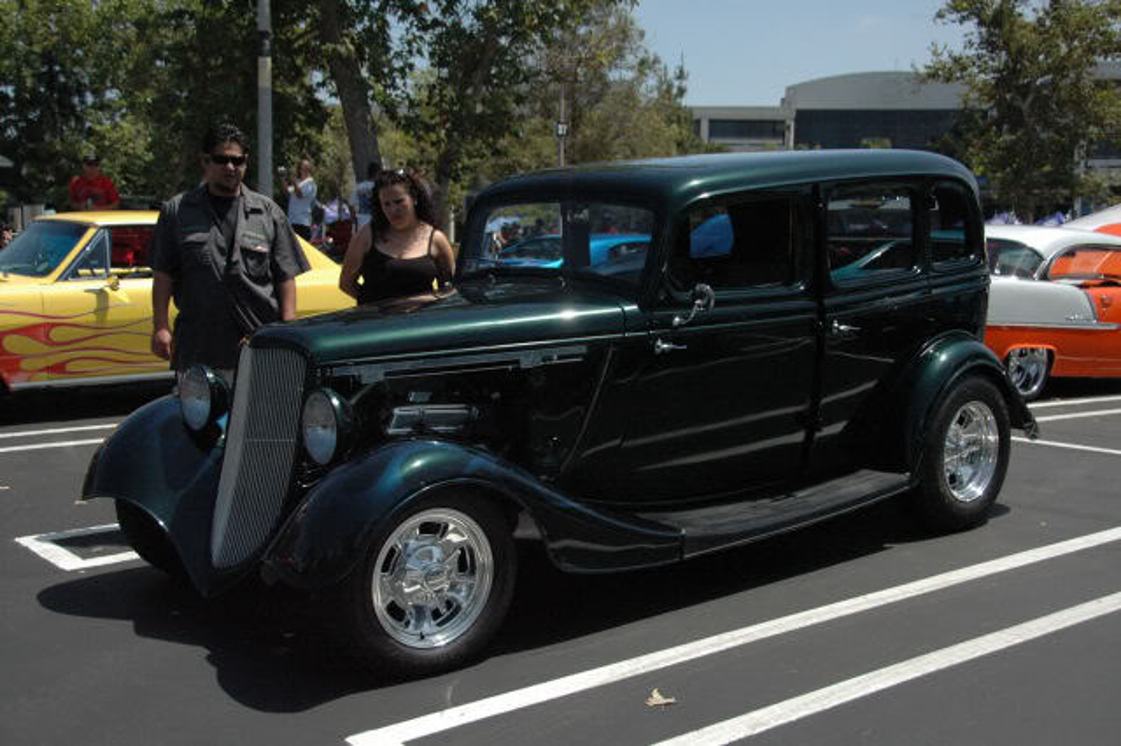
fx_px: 1260
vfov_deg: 33.0
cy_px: 373
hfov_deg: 47.9
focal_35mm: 40
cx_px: 560
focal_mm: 27
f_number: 4.5
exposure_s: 1/6400
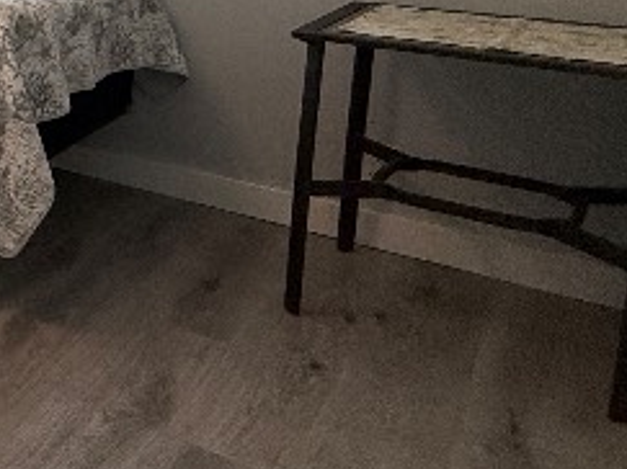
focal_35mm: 49
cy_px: -35
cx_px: -379
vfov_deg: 27.4
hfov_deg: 25.5
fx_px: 887
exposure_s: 1/120
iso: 250
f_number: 2.2
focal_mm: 2.22
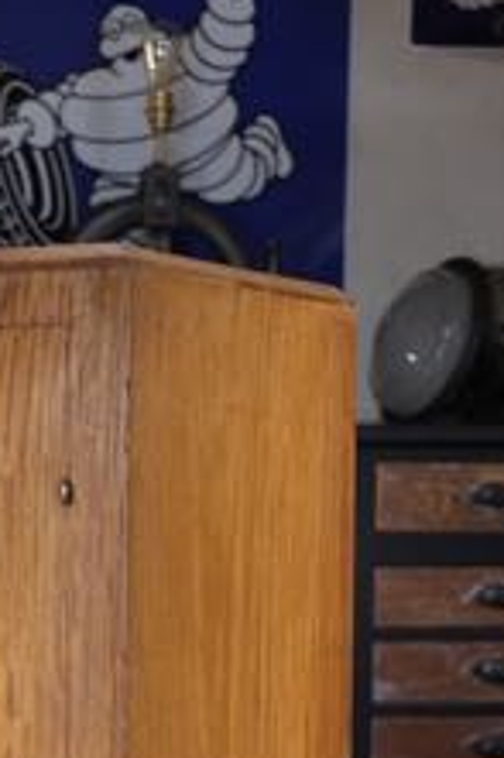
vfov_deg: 13.9
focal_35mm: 144
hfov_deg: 9.4
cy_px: 851
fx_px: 3029
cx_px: -130
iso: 2500
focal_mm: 35
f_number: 3.6
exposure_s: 1/125
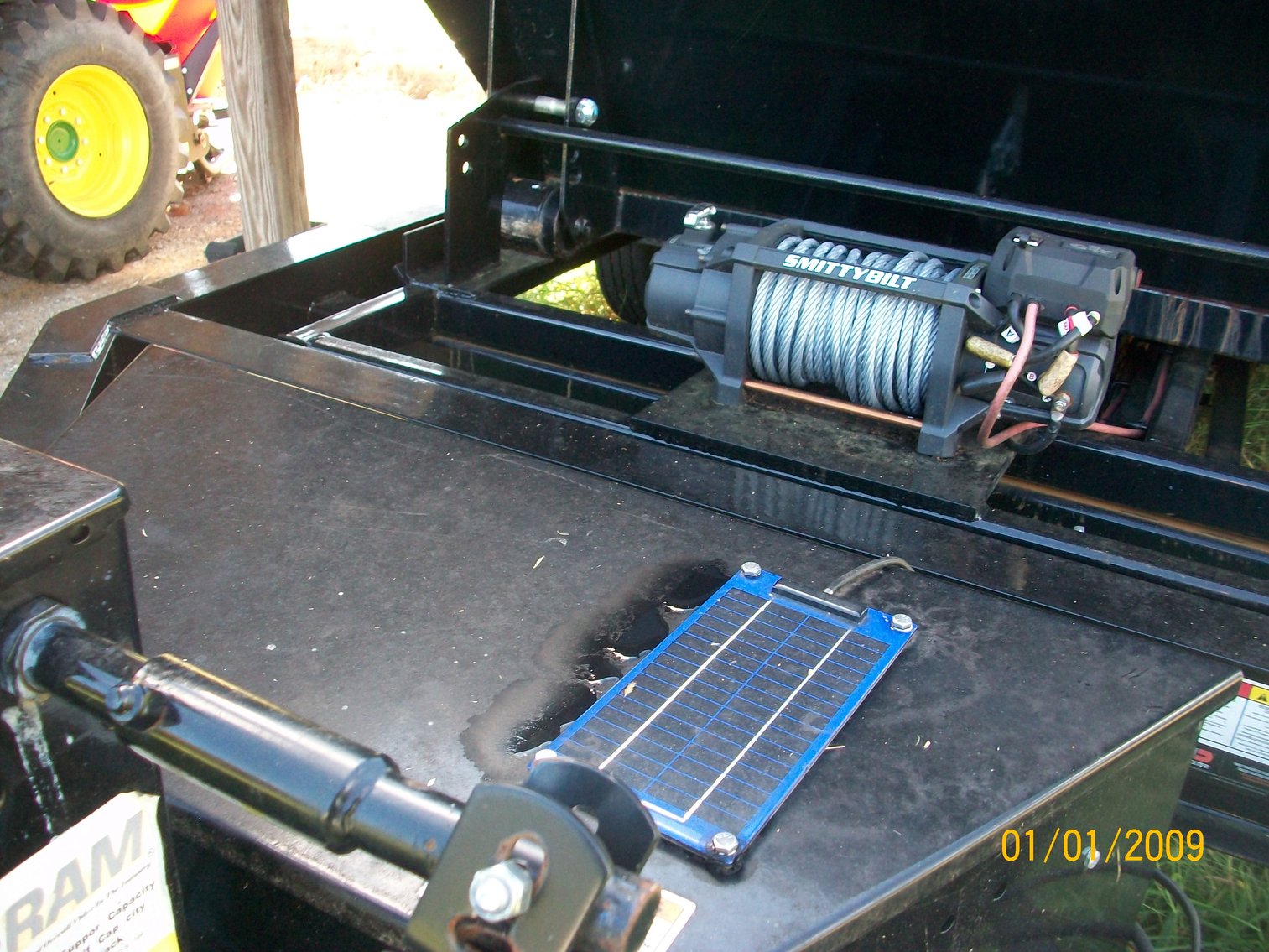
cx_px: 634
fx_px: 1247
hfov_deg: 54.0
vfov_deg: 41.8
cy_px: 476
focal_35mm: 34
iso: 120
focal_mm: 5.7
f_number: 2.8
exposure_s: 1/60
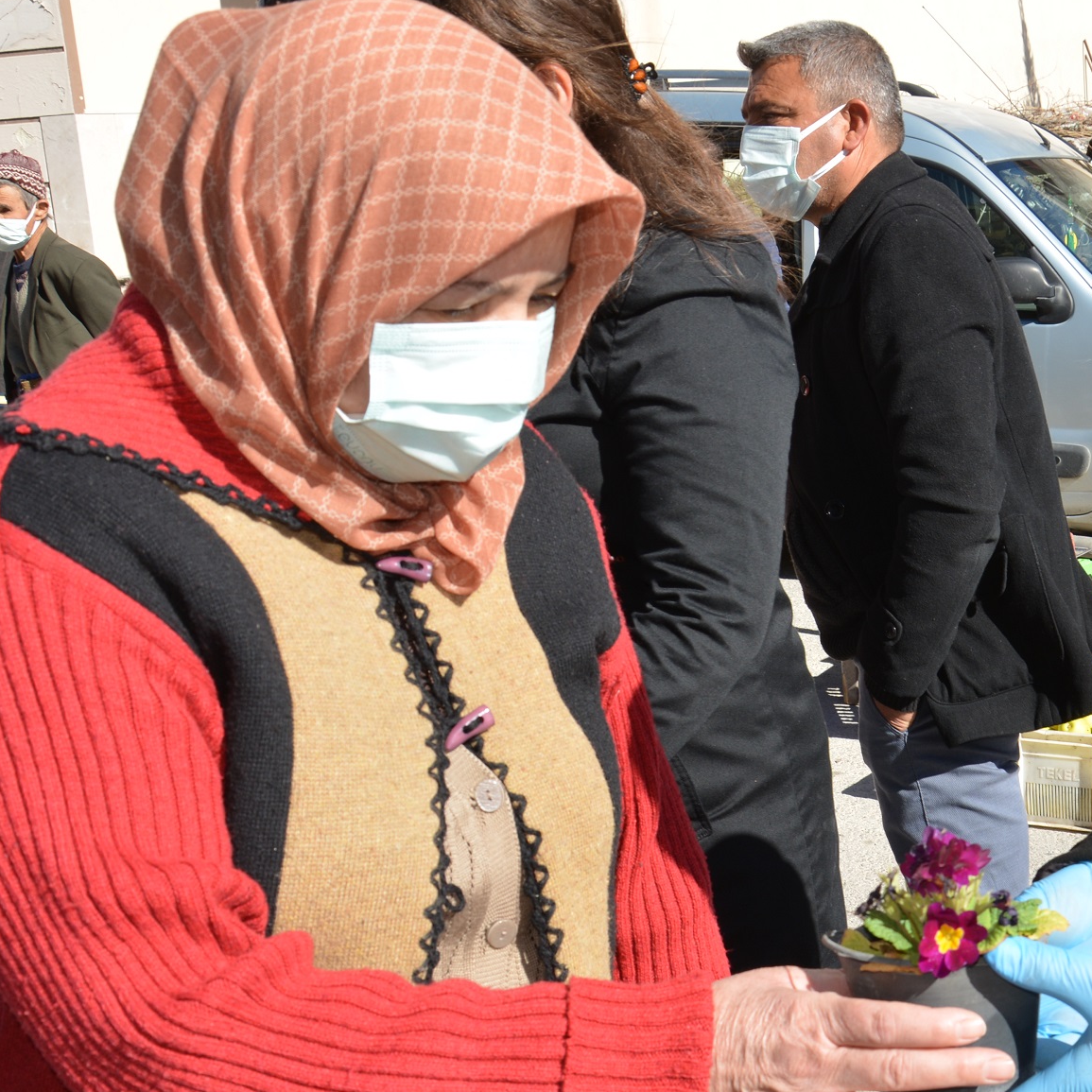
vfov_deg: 29.6
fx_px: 2067
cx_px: 953
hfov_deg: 28.6
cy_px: 616
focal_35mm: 58
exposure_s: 1/200
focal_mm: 21
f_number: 7.1
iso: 100
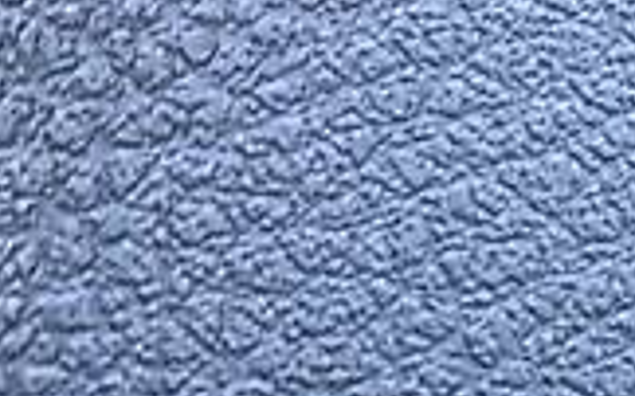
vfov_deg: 8.7
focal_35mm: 147
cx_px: 1047
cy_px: 627
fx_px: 2542
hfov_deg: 13.2
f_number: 1.8
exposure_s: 1/13
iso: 100
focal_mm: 4
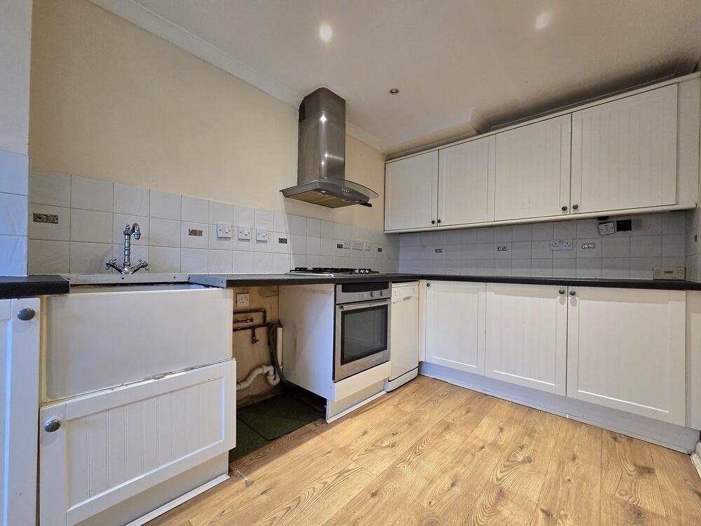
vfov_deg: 89.9
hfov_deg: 106.2
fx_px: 263
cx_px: 350
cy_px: 263
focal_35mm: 13
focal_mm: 2.2
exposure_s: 1/50.3
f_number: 2.2
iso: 320
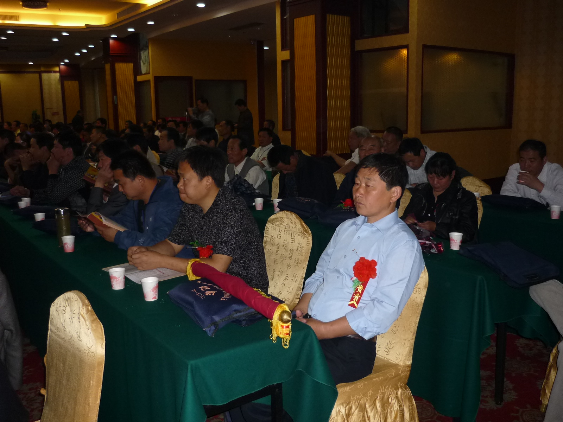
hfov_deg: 55.4
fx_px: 537
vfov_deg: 42.9
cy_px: 211
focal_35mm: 33
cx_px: 282
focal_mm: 5.5
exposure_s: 1/30
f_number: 2.8
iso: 200
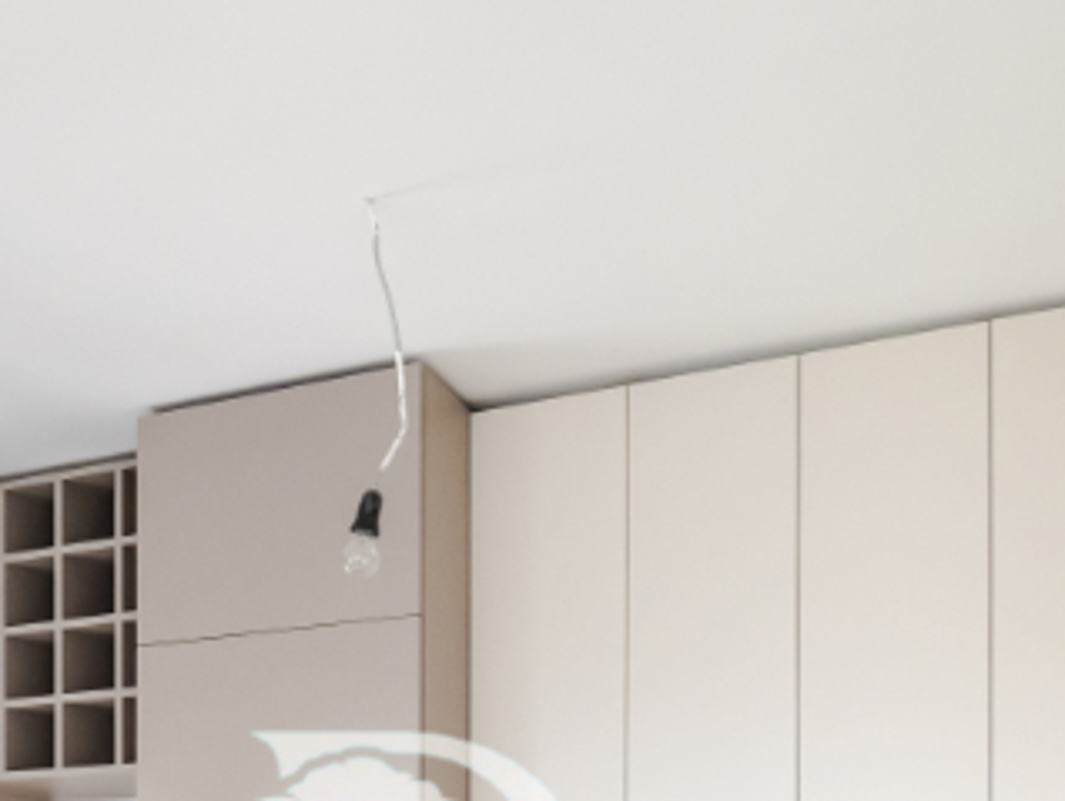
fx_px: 1355
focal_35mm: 44
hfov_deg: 42.3
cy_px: 965
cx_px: 352
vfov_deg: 28.5
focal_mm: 7
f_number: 4
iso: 400
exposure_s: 1/40
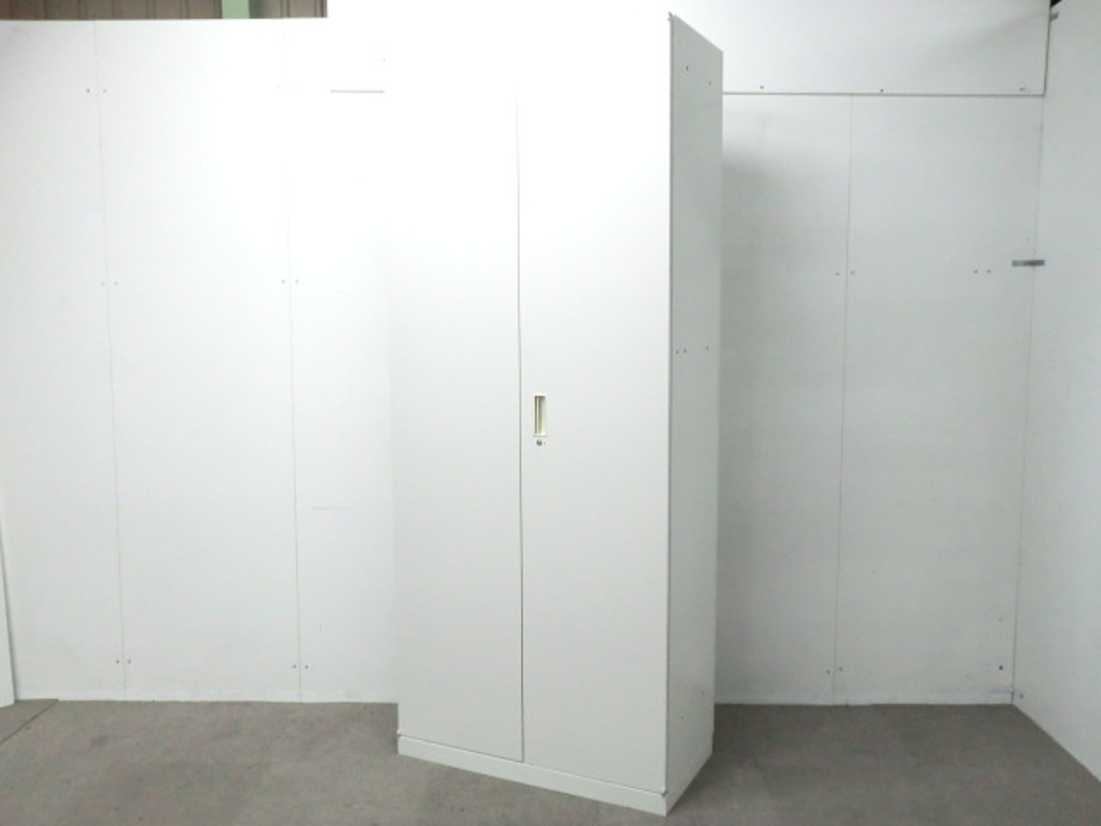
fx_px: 1018
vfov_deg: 44.2
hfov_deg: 56.8
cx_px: 550
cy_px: 413
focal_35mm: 32
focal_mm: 5.8
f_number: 3.5
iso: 640
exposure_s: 1/60
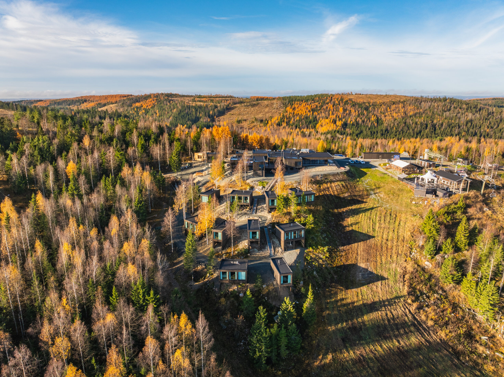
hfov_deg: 71.6
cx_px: 252
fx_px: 349
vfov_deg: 56.8
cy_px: 188
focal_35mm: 24
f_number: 2.8
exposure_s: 1/1600
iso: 240
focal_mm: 12.29
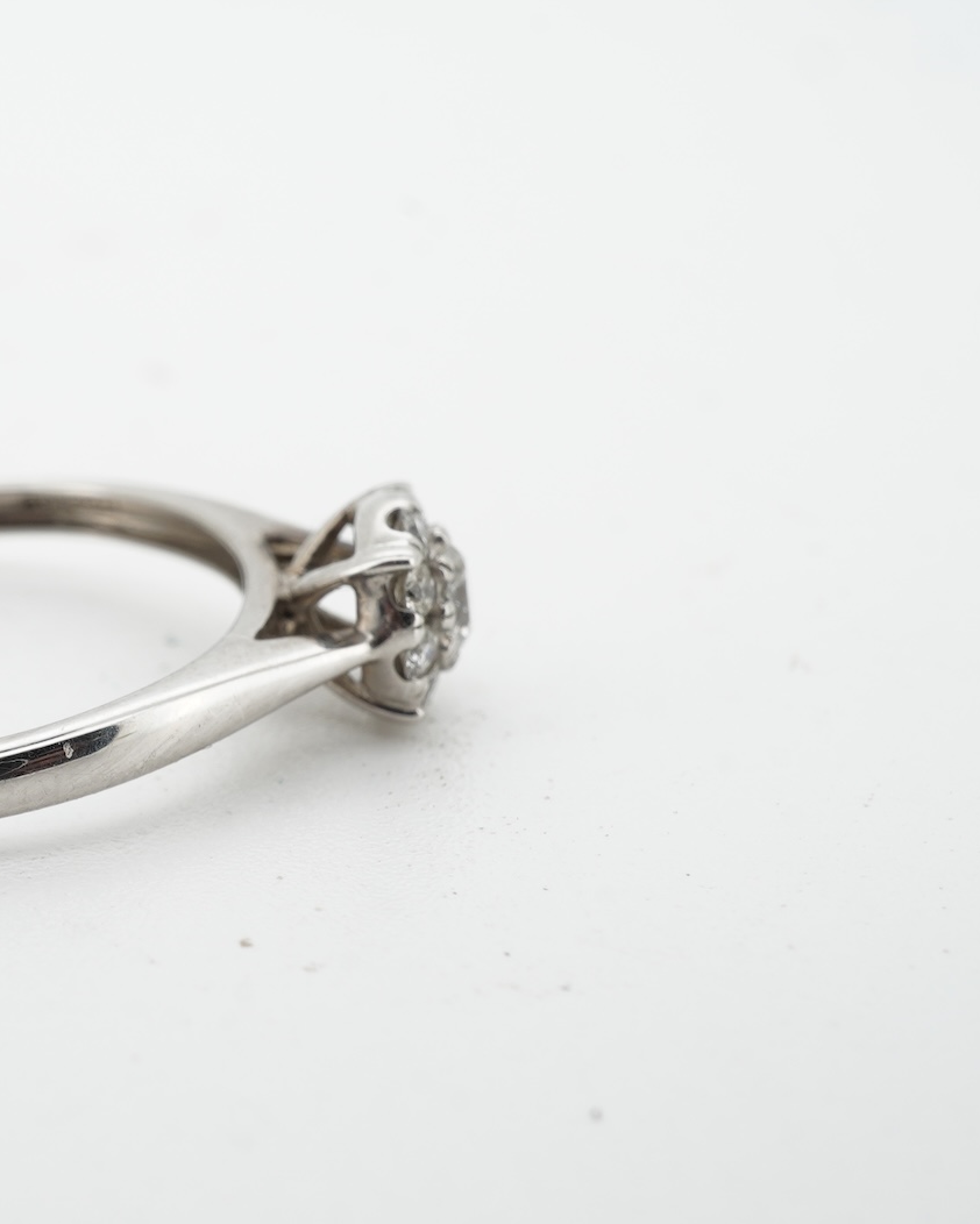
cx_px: 45
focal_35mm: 79
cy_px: 649
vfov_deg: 24.1
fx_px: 2863
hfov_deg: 19.0
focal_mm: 30
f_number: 22
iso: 200
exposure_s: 1/100
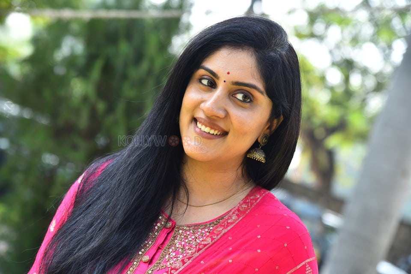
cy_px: 137
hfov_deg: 17.1
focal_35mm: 120
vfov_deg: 11.4
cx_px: 206
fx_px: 1370
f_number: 4.5
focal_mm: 120
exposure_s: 1/160
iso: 320
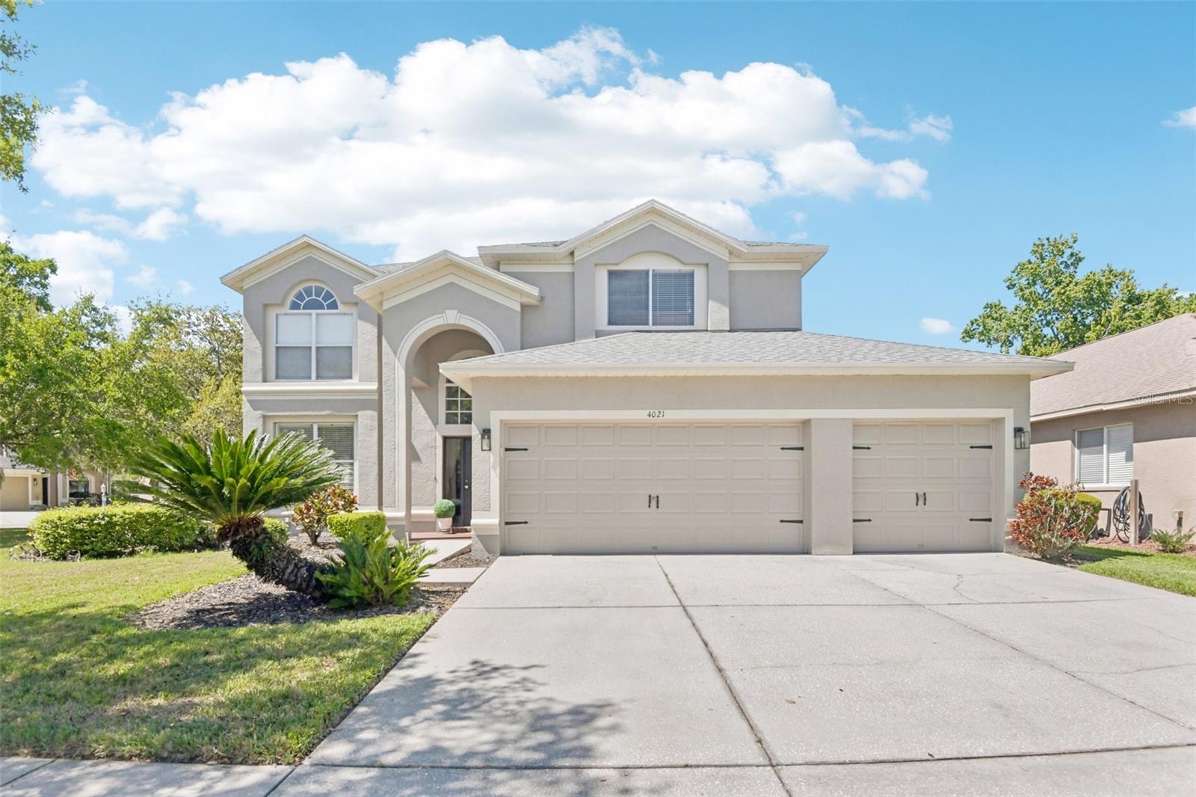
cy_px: 398
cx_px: 598
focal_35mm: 16
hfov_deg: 96.7
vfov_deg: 73.7
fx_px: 531
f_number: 8
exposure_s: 1/1600
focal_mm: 16
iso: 400
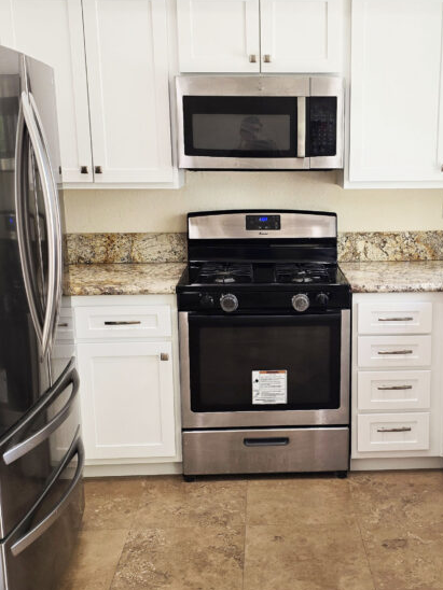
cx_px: 302
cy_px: 295
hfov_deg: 33.3
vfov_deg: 43.9
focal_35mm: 43
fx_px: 734
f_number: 1.7
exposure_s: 1/120
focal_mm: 6.3
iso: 80
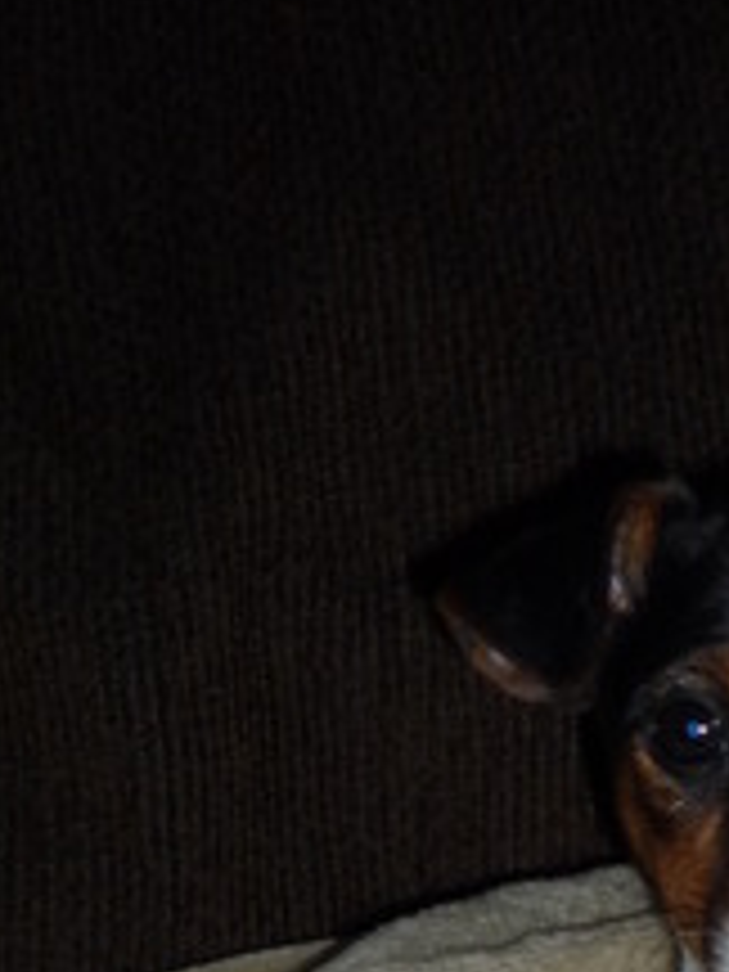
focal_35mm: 267
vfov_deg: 7.4
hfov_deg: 5.5
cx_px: 792
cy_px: 1008
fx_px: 7497
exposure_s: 1/60
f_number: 5.8
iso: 160
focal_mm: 20.8
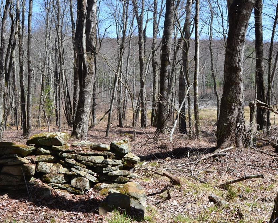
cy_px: 110
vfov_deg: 31.5
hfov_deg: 38.8
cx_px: 129
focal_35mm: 48
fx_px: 395
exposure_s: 1/200
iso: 400
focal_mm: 28
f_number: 10
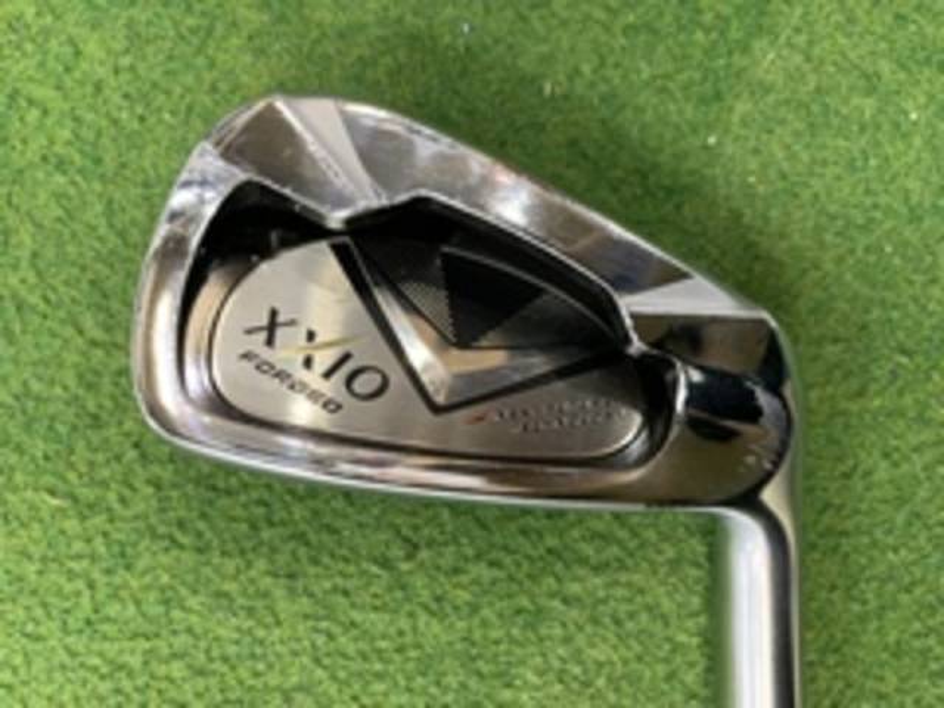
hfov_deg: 67.3
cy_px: 354
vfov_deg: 53.1
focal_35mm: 26
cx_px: 472
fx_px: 709
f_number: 1.8
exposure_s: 1/60
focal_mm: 4.25
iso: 250
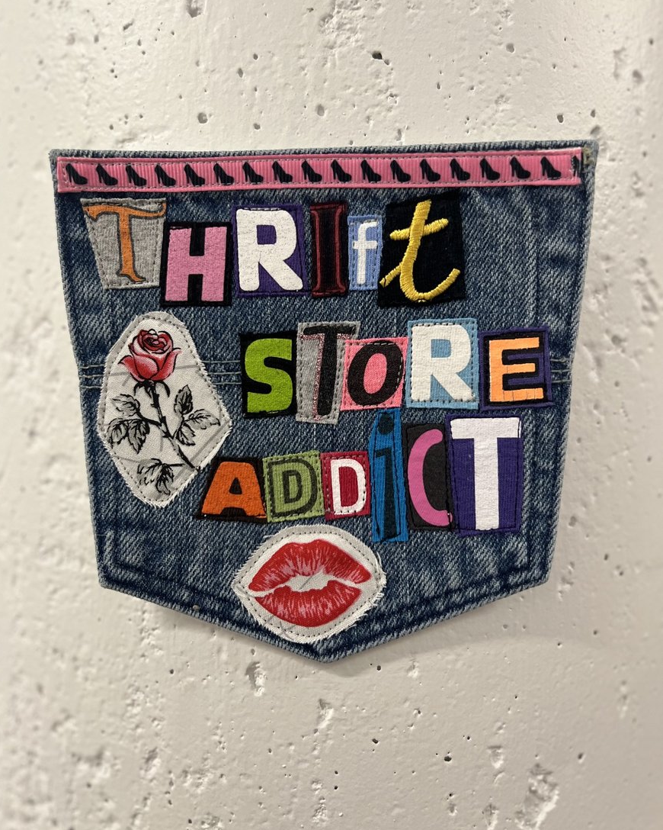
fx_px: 687
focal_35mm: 28
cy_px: 406
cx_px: 322
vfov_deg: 62.2
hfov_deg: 51.5
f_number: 1.5
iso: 200
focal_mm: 5.7
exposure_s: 1/60
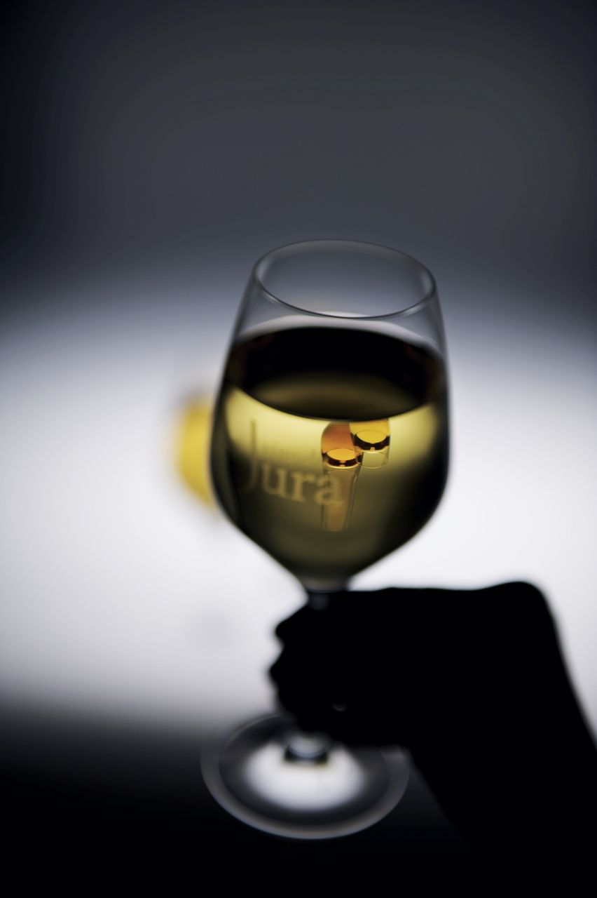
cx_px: 298
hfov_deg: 19.4
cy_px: 449
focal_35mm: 70
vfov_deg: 28.9
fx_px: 1743
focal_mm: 70
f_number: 2.8
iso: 200
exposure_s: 1/3200
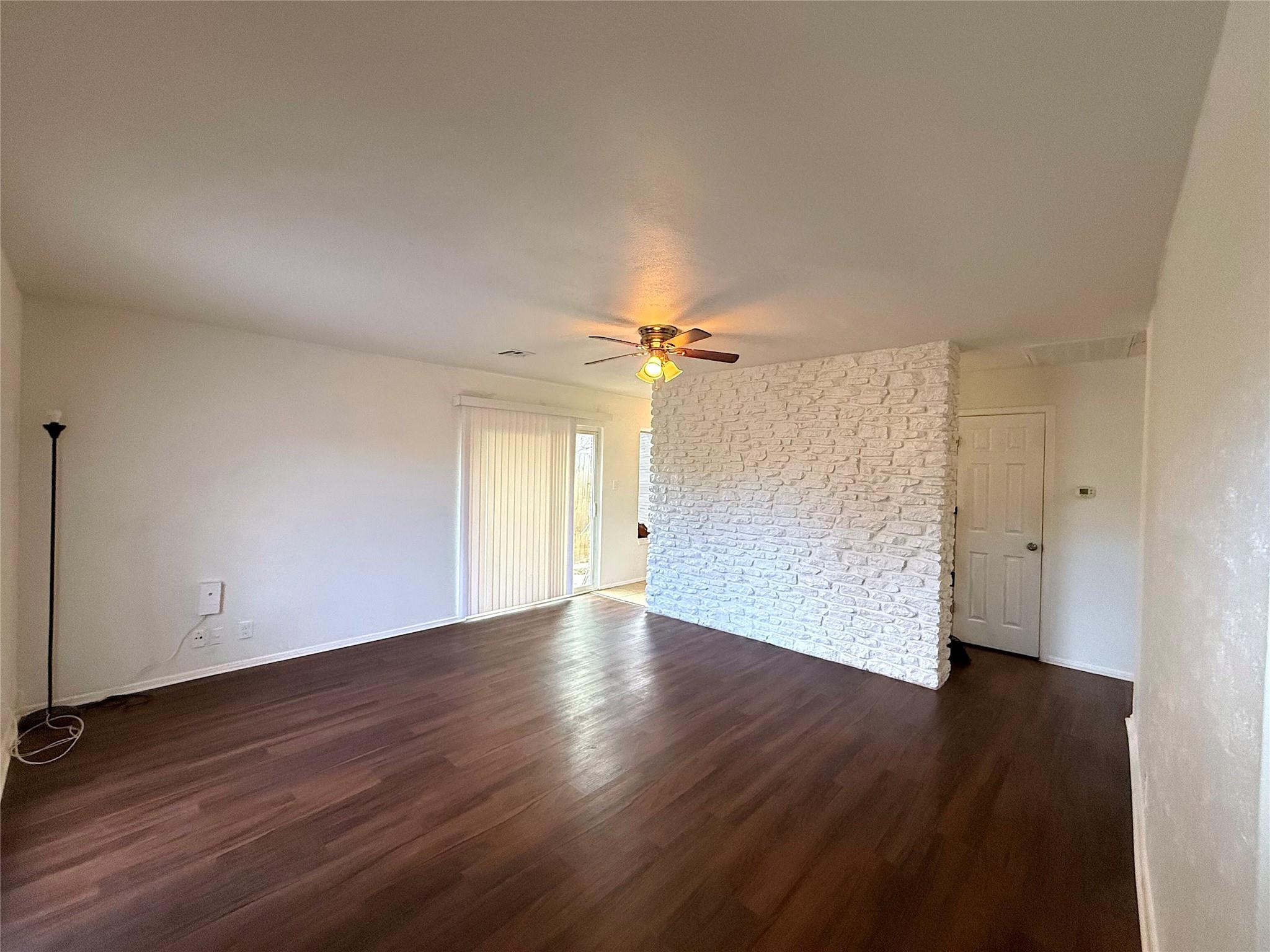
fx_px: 514
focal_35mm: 14
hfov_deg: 102.1
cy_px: 476
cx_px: 635
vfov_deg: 85.7
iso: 500
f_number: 2.2
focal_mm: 2.22
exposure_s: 1/120
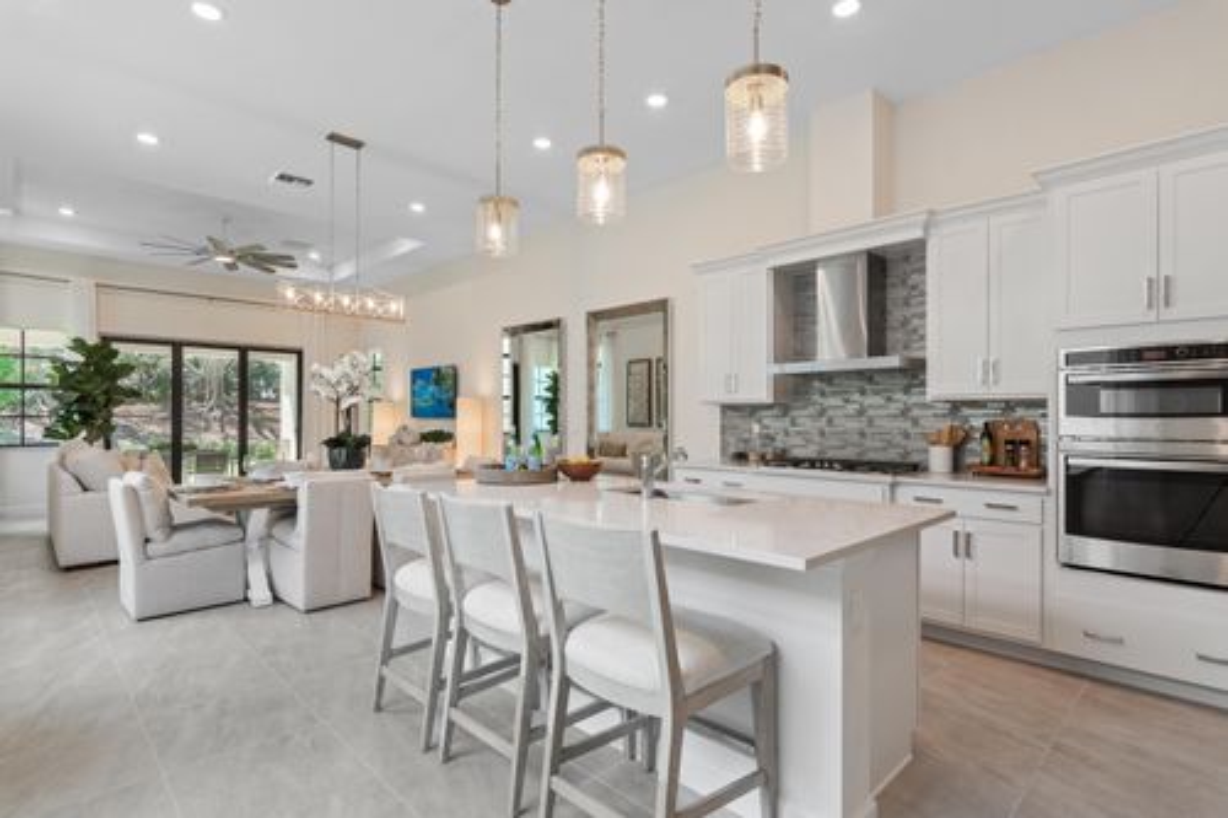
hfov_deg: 92.5
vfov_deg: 69.6
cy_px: 409
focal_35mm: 17
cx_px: 614
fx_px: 588
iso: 320
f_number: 6.3
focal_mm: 11.5
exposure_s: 1/20
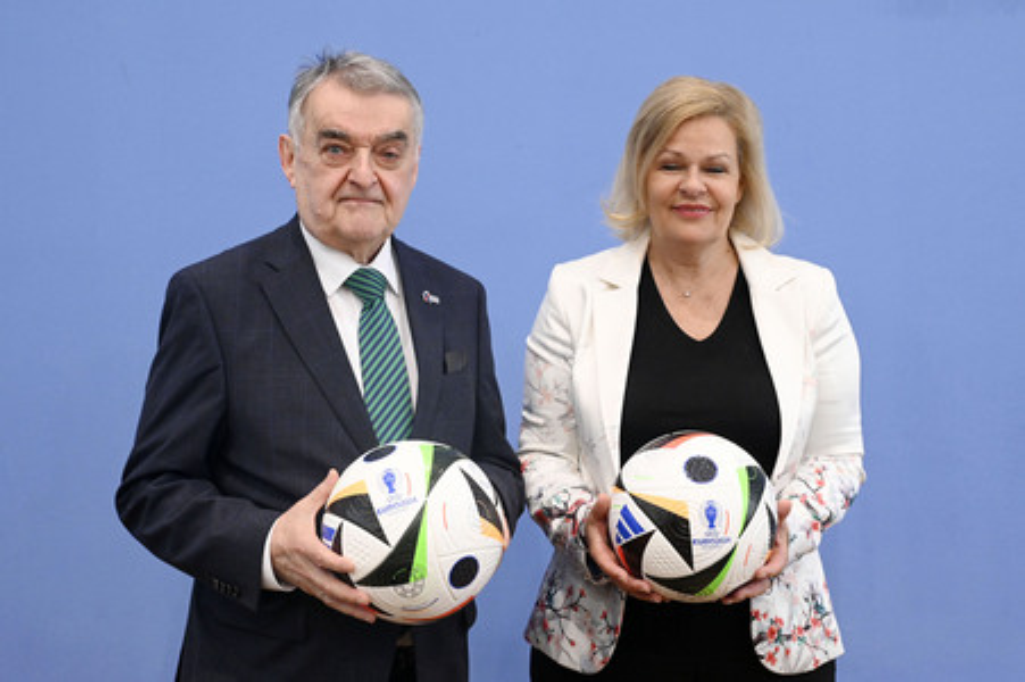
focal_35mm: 44
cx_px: 512
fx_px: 1252
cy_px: 341
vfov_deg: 30.5
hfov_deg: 44.5
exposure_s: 1/500
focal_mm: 44
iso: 4000
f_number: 5.6
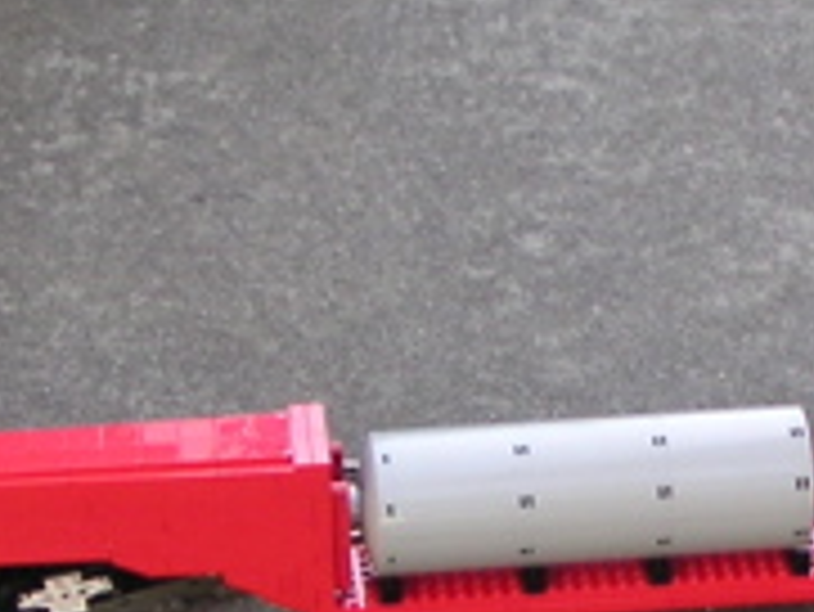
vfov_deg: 8.8
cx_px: 558
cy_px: 580
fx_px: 3953
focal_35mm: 168
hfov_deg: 11.7
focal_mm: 6
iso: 50
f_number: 2.8
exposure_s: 1/60
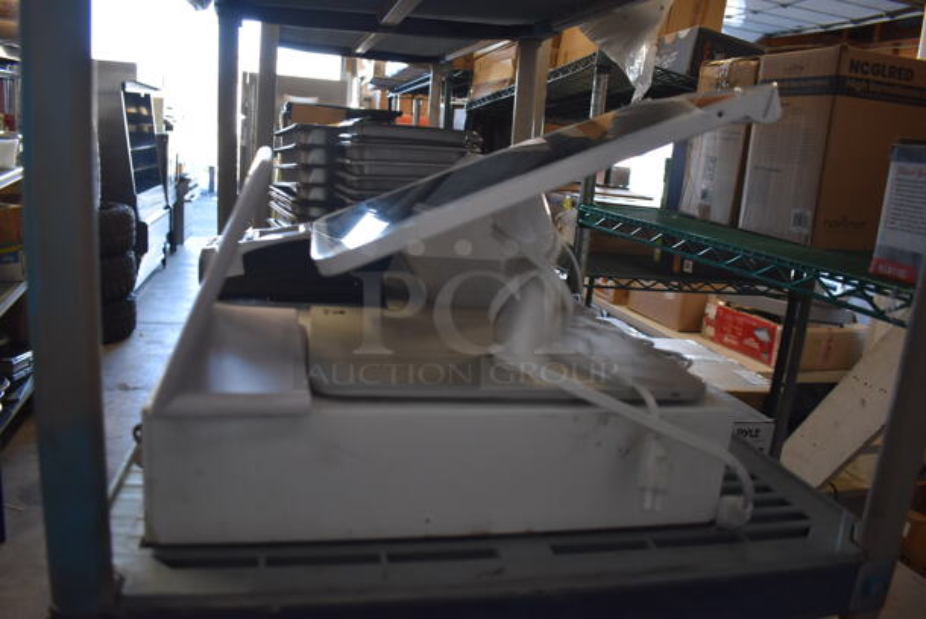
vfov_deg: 48.0
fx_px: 695
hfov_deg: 67.3
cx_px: 463
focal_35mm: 27
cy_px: 310
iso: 800
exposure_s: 1/125
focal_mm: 18
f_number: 3.5
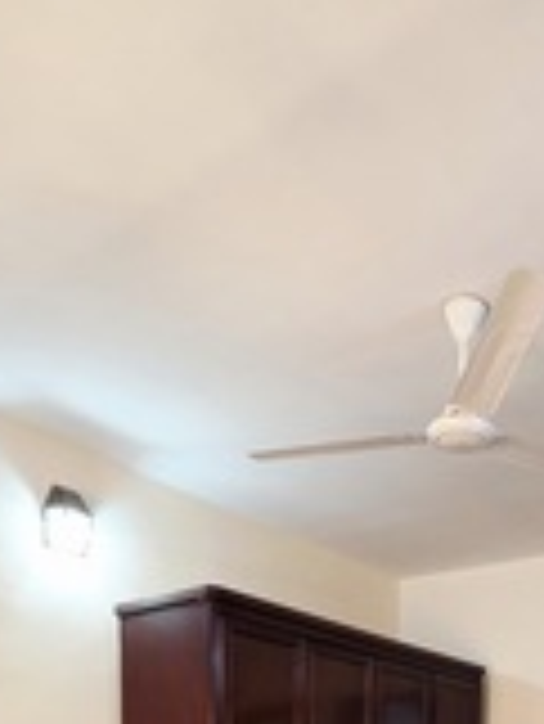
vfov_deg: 36.4
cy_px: 902
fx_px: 774
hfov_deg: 37.6
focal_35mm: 37
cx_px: 416
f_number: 1.9
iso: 160
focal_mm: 2.2
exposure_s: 1/50.3
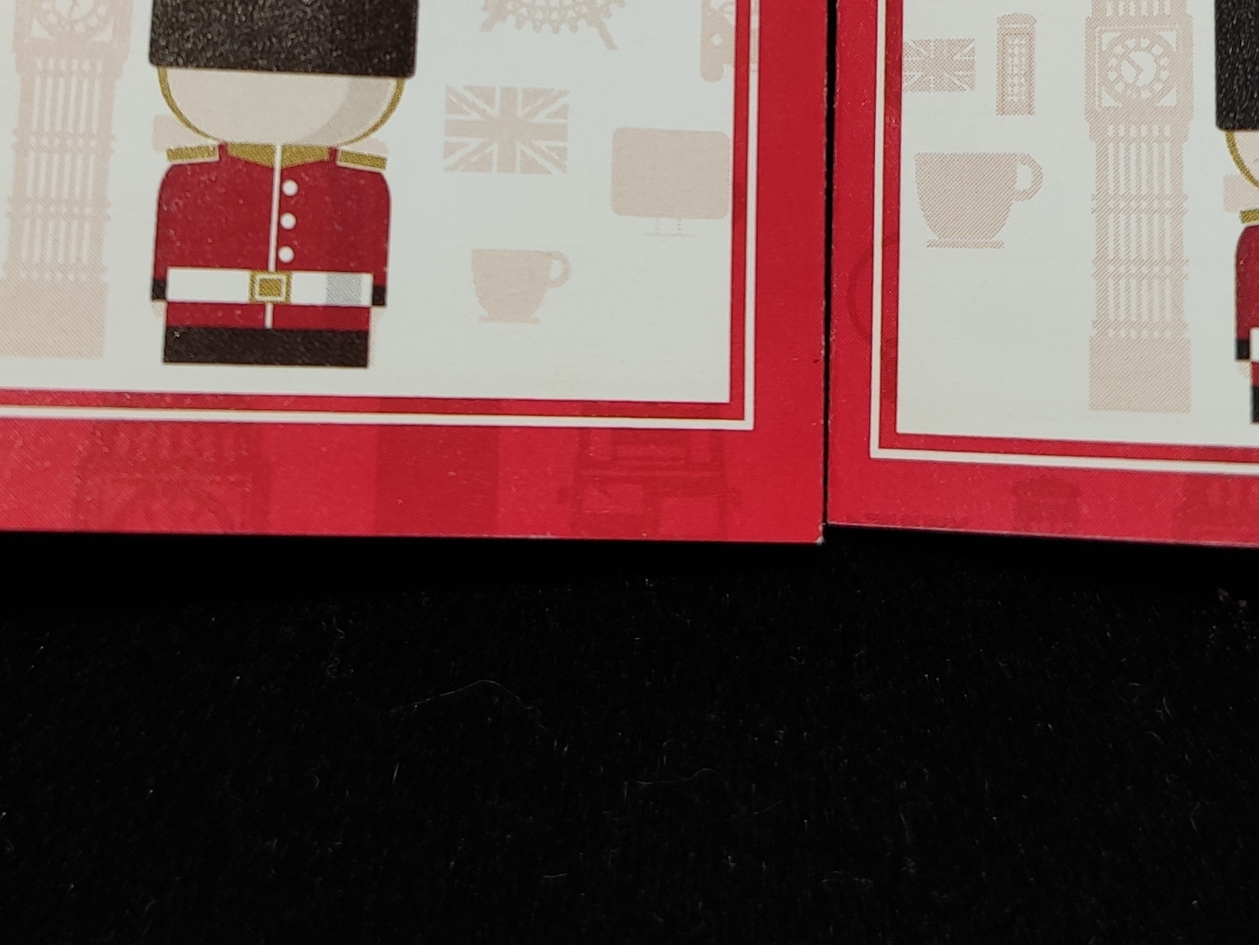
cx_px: 687
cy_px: -186
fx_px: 2400
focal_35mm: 66
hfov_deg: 29.4
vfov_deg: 20.8
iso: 153
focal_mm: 4.75
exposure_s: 1/100
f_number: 1.75
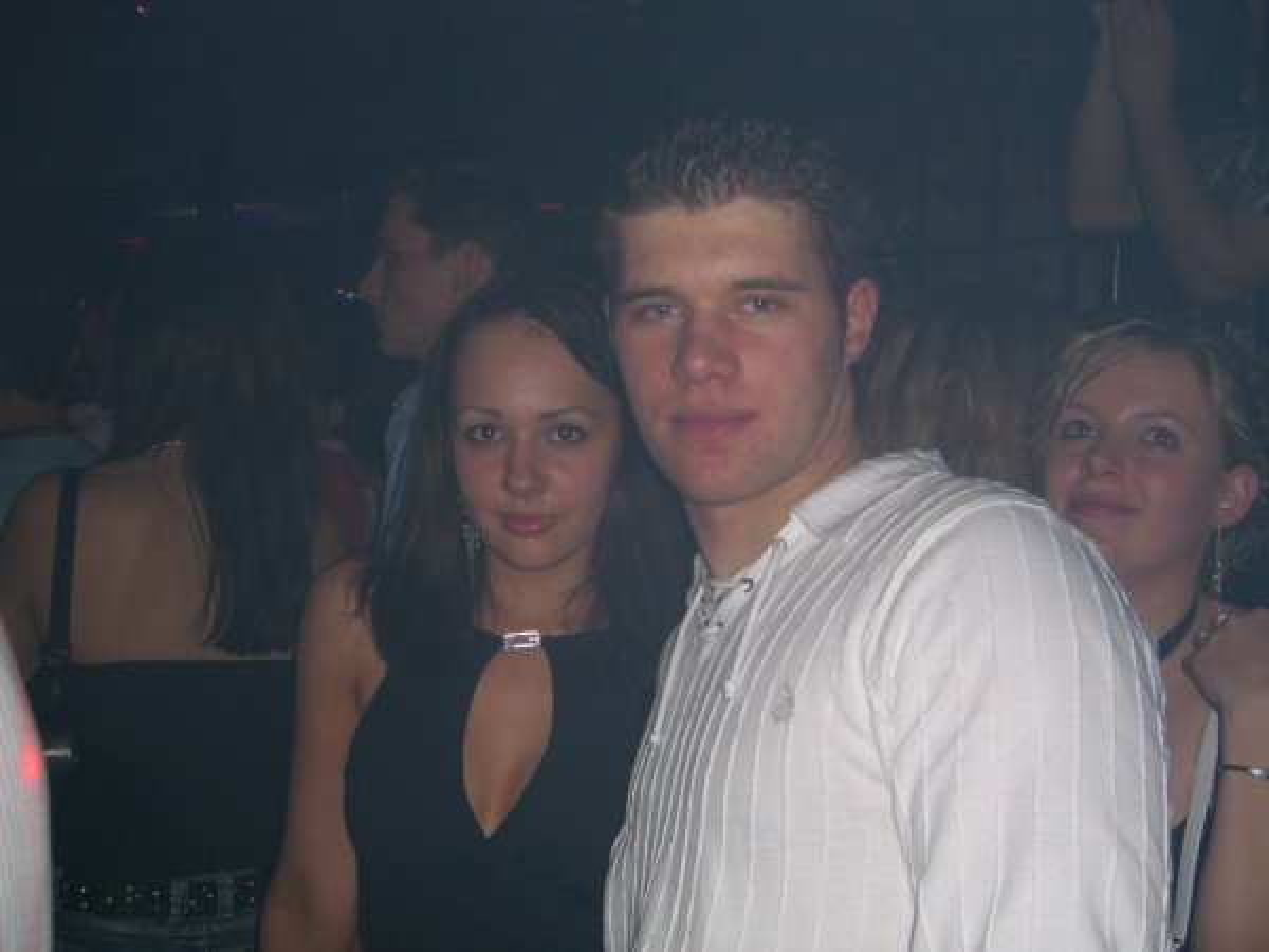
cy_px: 476
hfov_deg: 49.0
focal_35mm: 38
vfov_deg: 37.7
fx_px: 1393
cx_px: 634
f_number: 2.8
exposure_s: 1/60
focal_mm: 7.9
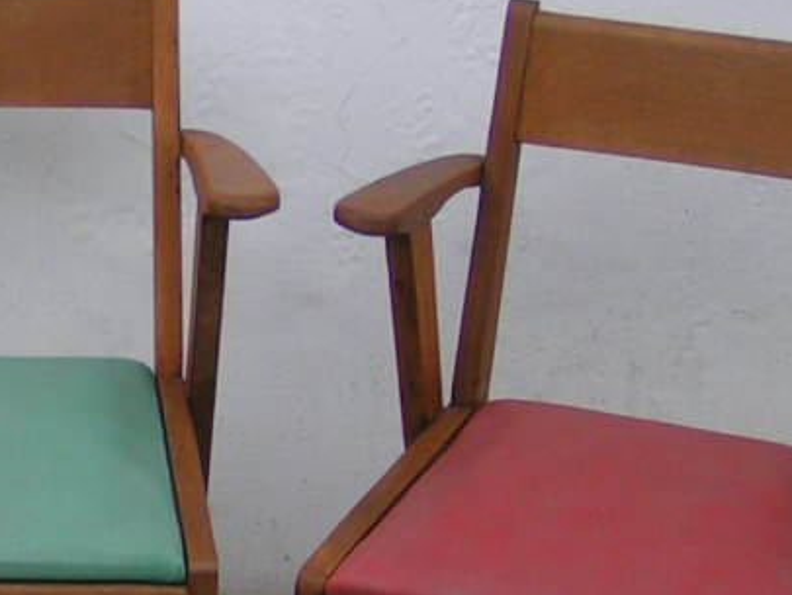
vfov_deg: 12.3
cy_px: 413
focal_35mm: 120
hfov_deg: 16.0
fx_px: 2746
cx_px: -37
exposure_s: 1/125
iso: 50
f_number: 2.8
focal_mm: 5.8
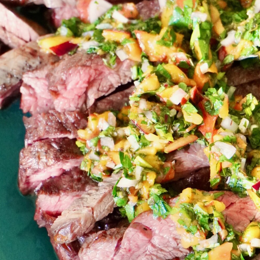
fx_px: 1378
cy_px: 143
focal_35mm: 162
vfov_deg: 10.8
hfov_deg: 10.7
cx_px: 215
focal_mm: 49
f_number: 5.6
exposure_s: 1/80
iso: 2500
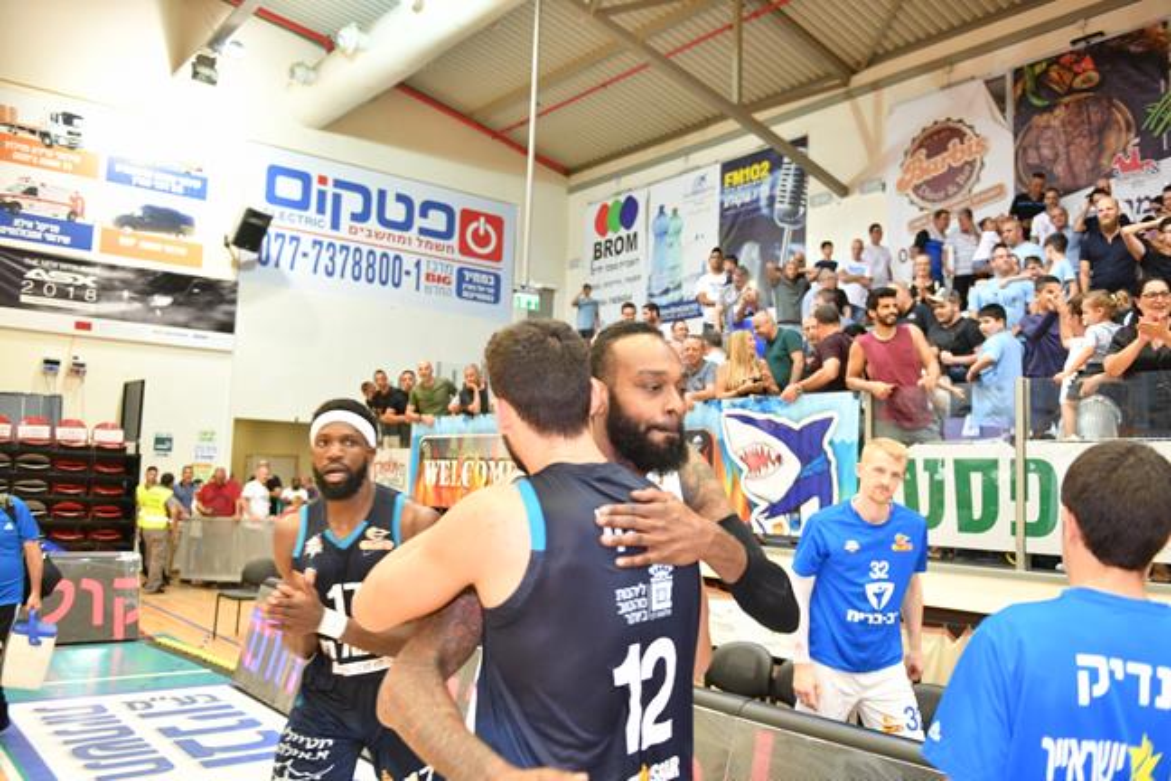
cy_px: 390
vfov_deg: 42.3
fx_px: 1008
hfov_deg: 60.3
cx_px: 586
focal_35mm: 31
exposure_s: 1/125
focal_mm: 31
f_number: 2.8
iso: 1000
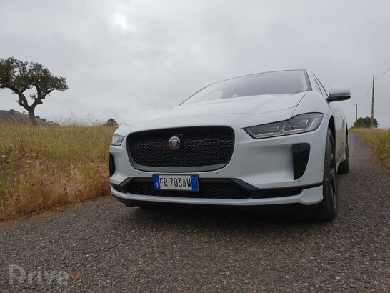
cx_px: 195
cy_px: 146
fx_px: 293
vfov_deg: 53.1
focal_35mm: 26
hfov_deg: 67.3
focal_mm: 4.3
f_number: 2.4
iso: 50
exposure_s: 1/664
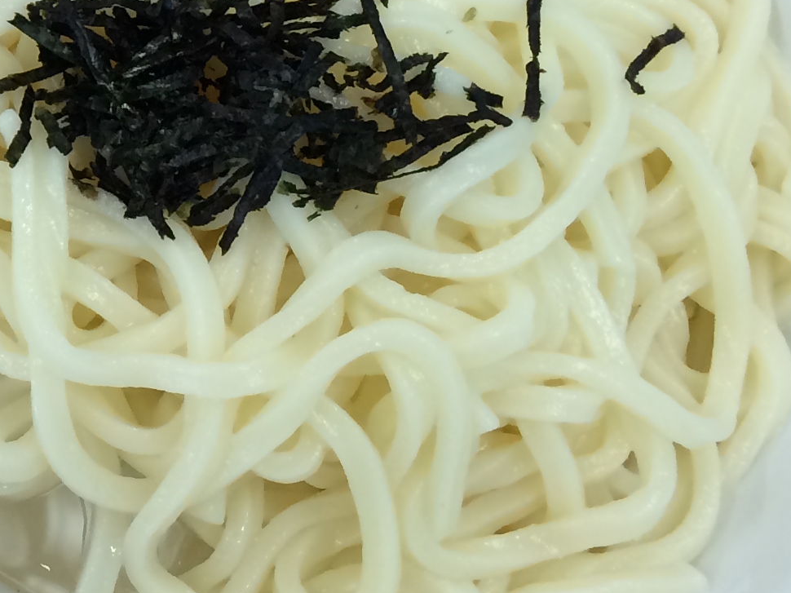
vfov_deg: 14.1
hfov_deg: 17.6
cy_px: -155
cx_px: -365
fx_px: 2307
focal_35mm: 101
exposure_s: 1/40
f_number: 2.2
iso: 40
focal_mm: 4.12
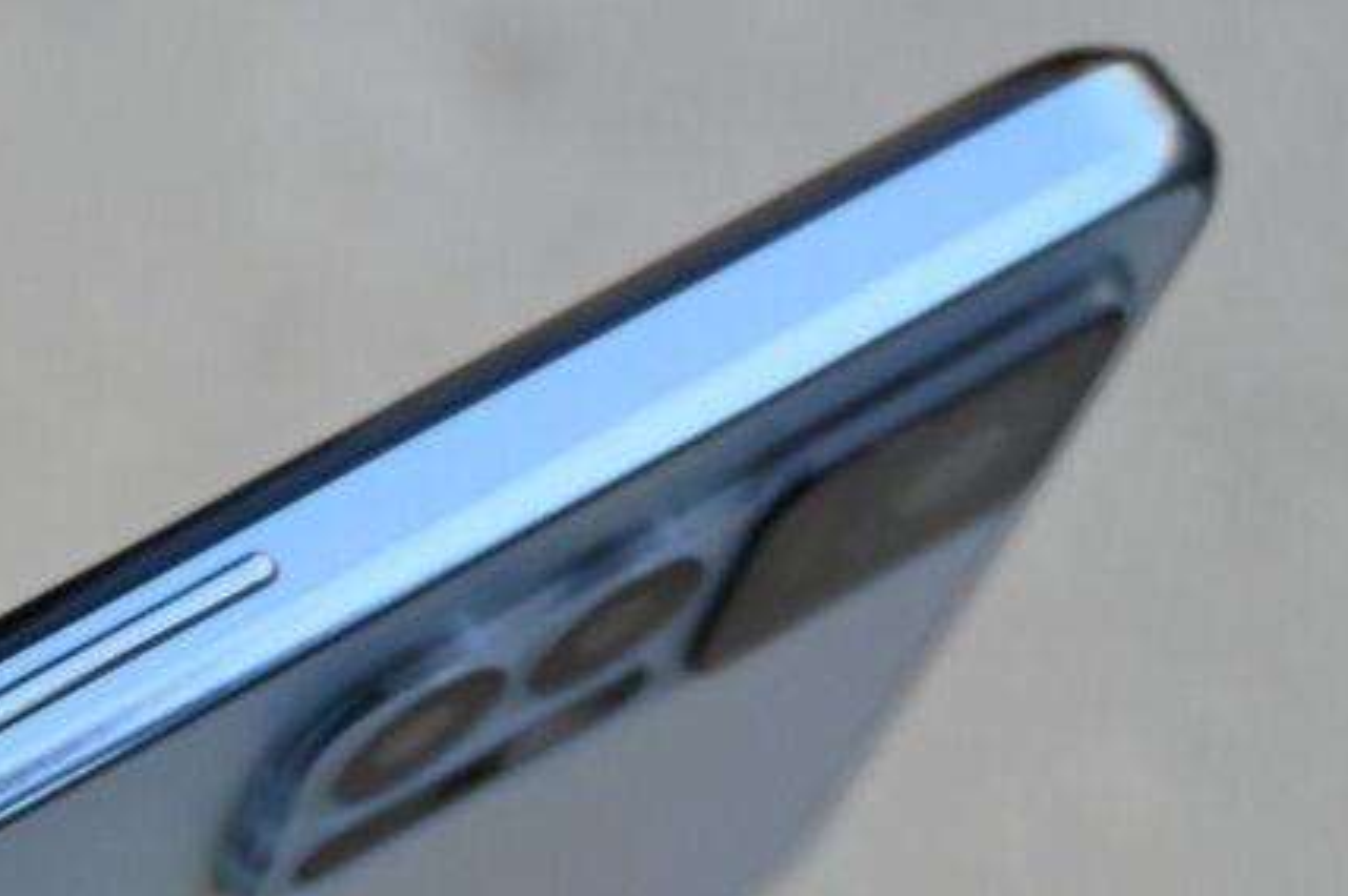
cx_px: -439
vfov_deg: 8.5
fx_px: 5809
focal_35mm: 155
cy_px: 1559
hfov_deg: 12.8
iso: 250
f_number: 4.2
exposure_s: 1/250
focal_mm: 23
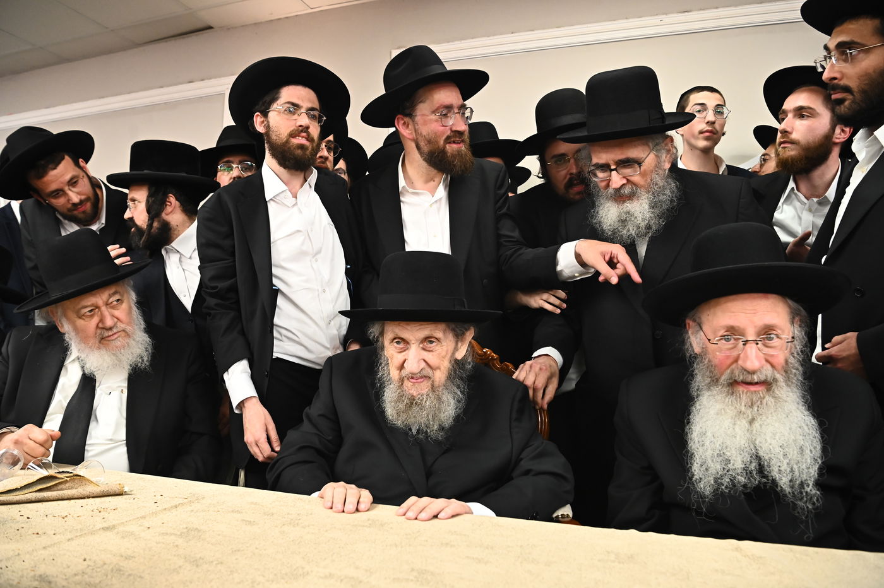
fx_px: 589
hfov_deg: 73.8
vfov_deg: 53.1
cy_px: 294
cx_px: 442
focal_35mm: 24
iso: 3200
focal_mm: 24
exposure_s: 1/200
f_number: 5.6
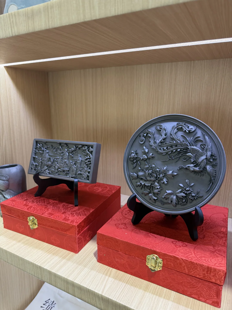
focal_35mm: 24
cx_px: 116
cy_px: 155
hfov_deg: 56.8
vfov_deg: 71.6
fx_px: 214
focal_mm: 6.76
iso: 160
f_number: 1.78
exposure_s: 1/121
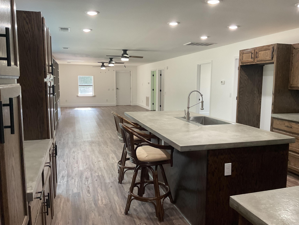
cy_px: 112
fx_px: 250
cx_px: 150
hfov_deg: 61.7
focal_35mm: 29
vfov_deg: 48.2
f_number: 1.8
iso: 64
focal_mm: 3
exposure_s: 1/60
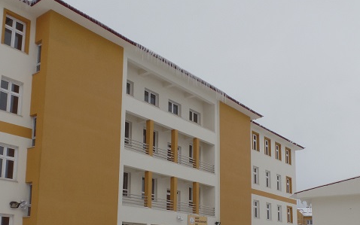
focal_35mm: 40
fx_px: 393
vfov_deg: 30.8
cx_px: 155
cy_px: 194
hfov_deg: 49.1
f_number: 4
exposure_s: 1/2000
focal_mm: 4.1
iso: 80
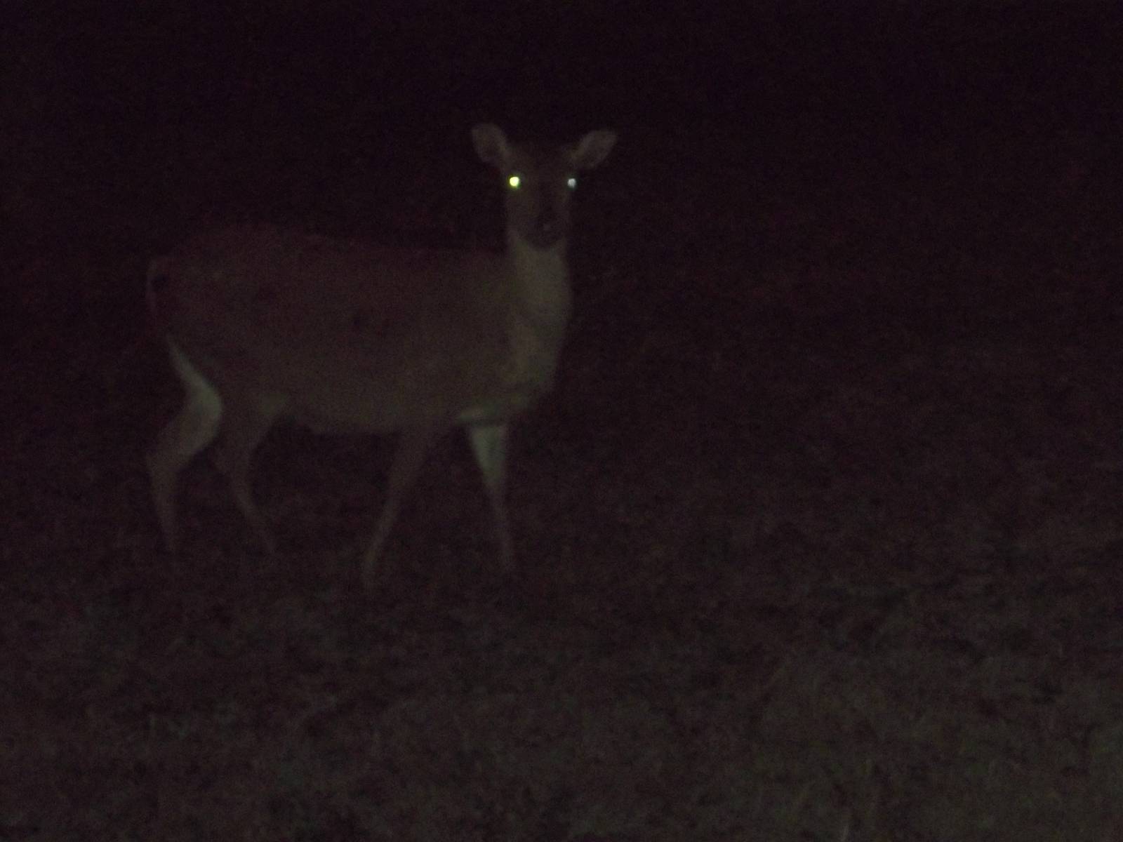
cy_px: 421
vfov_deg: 12.7
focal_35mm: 117
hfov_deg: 16.8
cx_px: 562
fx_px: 3796
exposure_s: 1/60
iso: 400
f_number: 5.1
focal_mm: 21
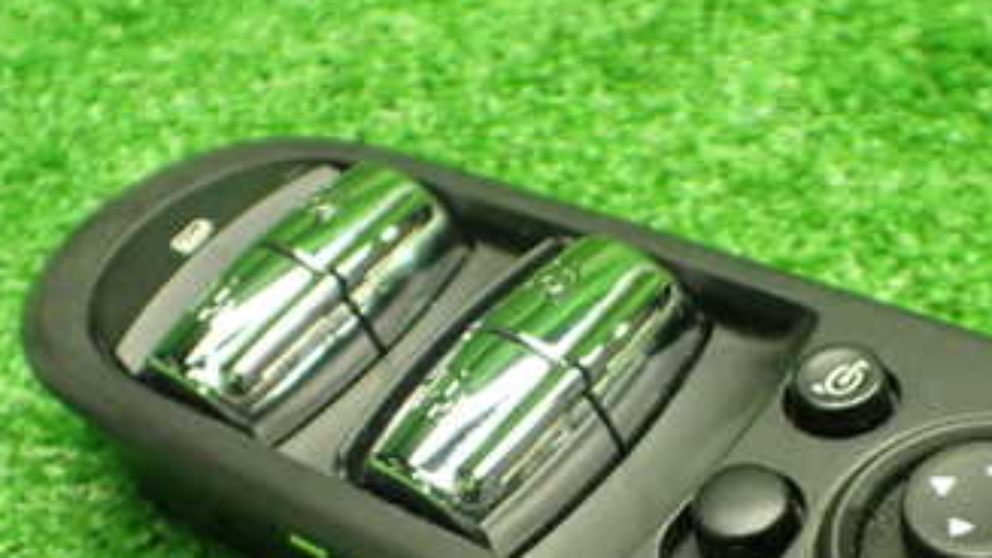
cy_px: 528
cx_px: 643
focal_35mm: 60
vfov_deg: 19.6
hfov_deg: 34.6
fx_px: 1578
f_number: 2.3
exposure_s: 1/80
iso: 800
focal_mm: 5.4
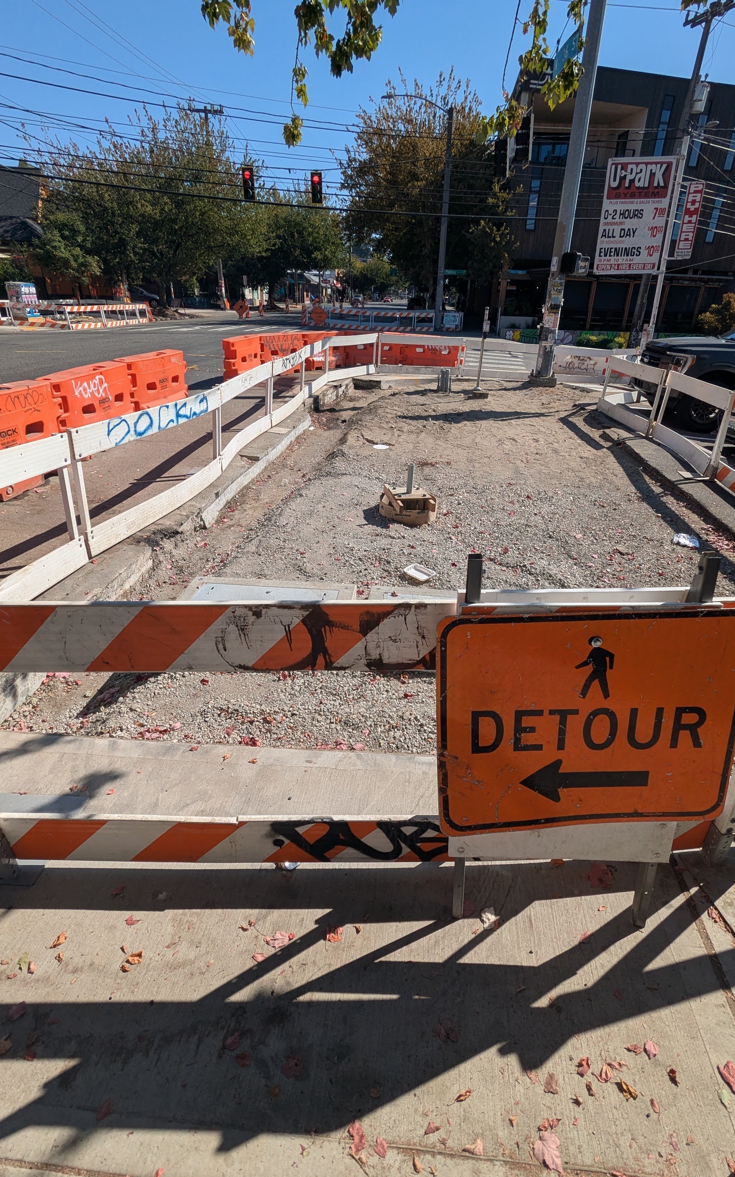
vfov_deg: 94.4
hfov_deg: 68.0
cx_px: 379
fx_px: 545
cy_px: 589
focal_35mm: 17
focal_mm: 2.35
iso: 45
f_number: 2.2
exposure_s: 1/2020
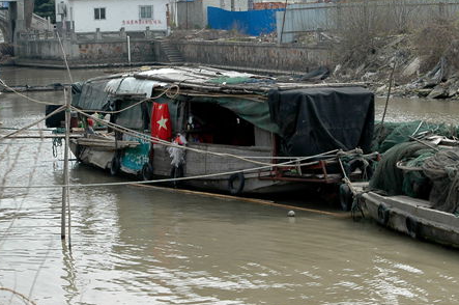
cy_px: 129
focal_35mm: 95
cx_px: 220
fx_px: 1208
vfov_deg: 14.4
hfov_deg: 21.5
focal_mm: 35
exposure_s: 1/640
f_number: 5.6
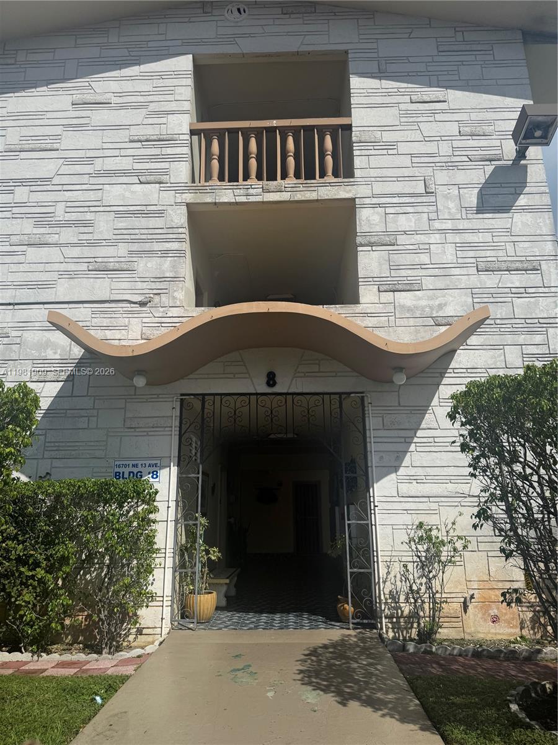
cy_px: 372
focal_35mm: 24
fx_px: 516
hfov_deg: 56.8
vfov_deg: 71.6
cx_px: 279
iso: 80
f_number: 1.78
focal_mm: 6.76
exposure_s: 1/10309
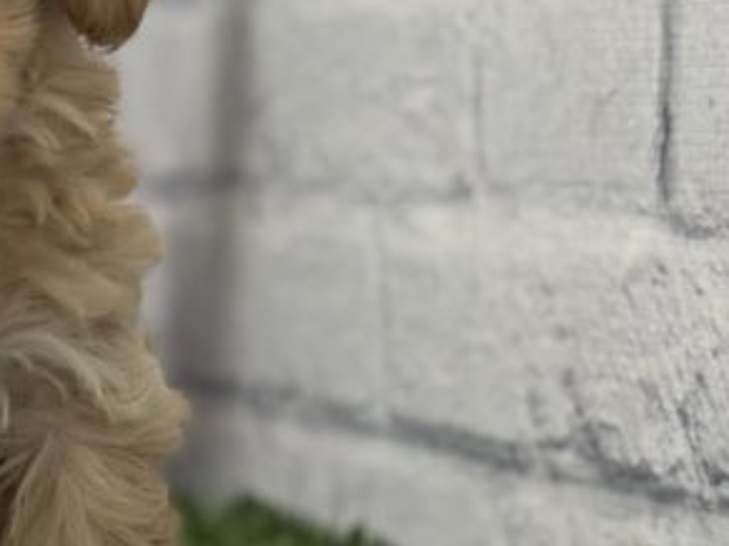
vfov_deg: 8.0
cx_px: -293
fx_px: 3852
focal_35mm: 183
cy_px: -93
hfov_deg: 10.5
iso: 50
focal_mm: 5.96
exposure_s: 1/74
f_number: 1.6
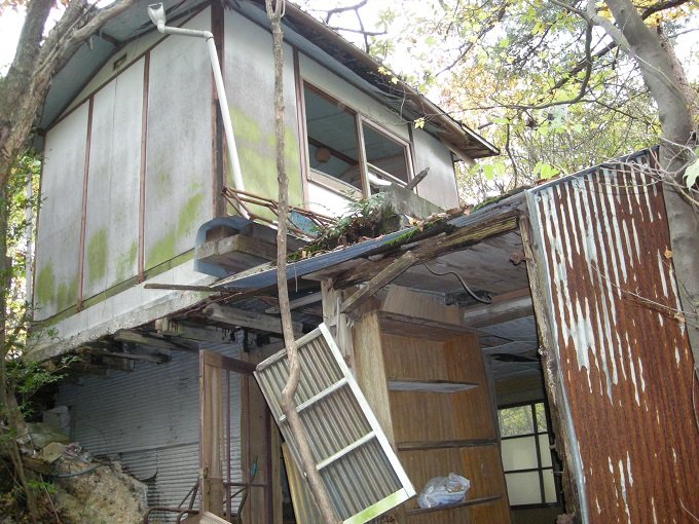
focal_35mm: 35
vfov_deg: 40.7
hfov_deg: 52.6
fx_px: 707
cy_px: 262
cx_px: 350
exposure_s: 1/30
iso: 286
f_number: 2.8
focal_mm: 5.7
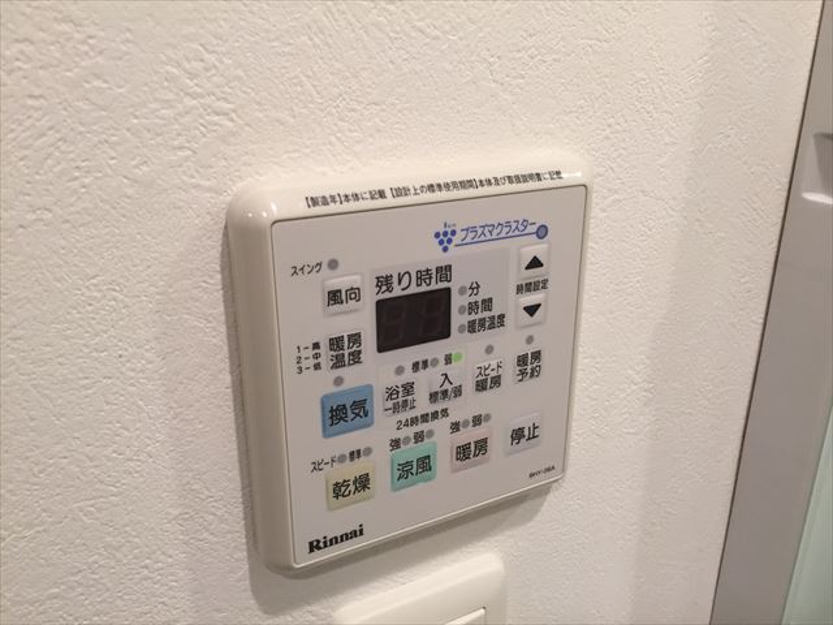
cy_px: 312
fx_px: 698
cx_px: 416
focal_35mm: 29
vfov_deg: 48.2
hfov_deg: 61.7
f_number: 2.2
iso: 64
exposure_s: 1/33
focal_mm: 4.15
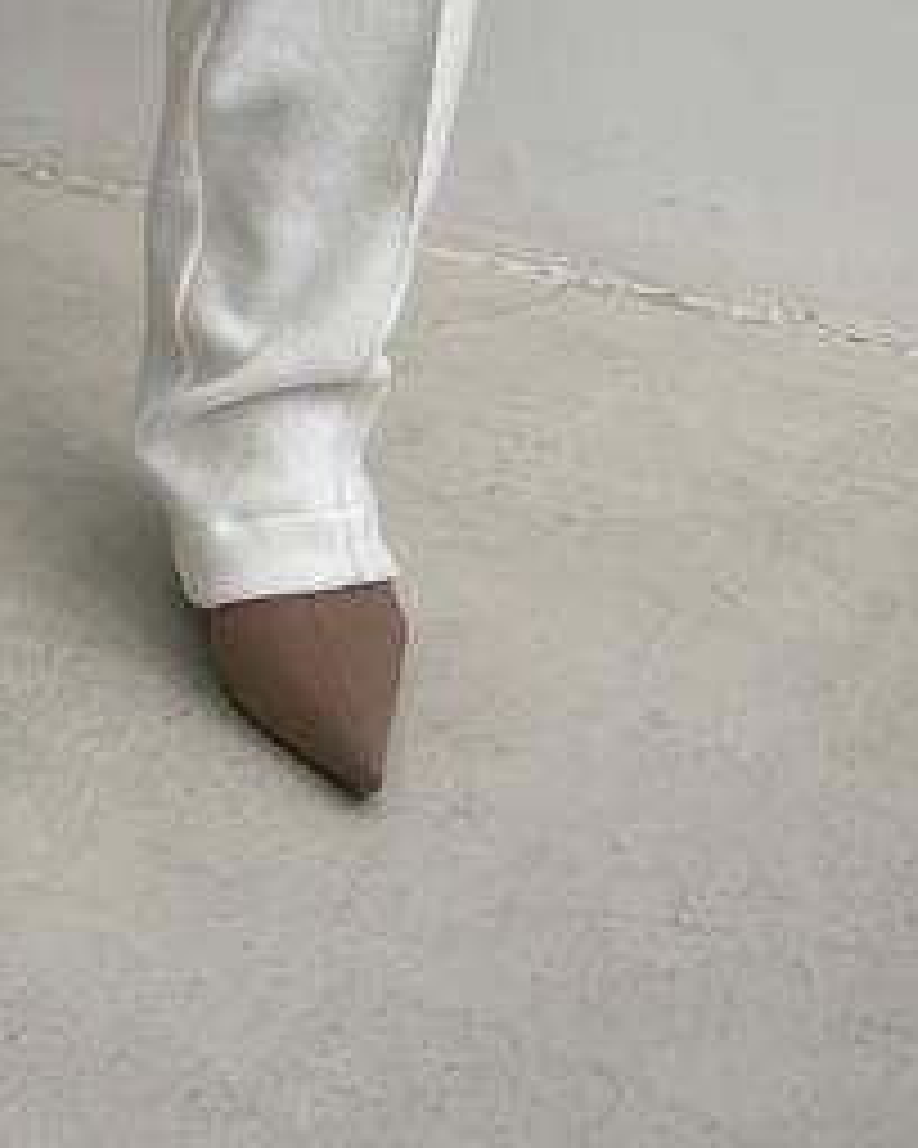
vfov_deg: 15.4
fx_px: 3464
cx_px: 99
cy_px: -1085
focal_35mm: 102
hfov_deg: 14.9
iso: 32
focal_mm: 5.1
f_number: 1.6
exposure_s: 1/121
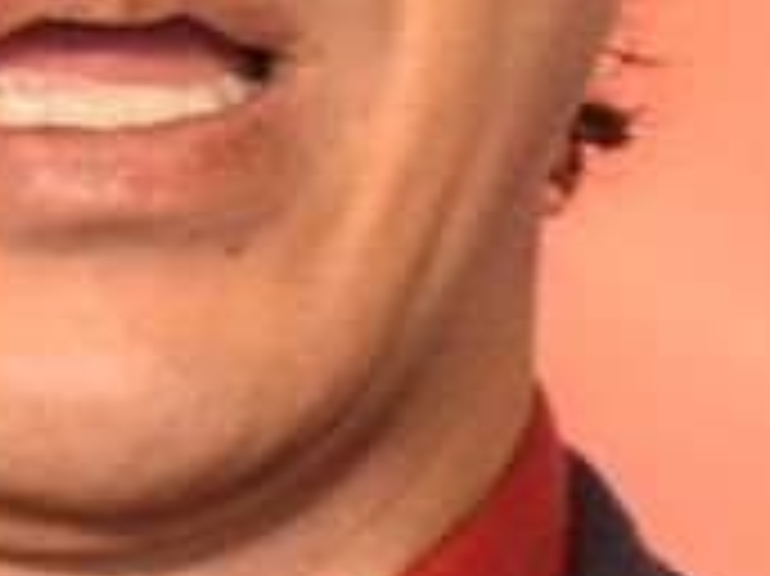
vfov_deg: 0.8
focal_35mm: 1977
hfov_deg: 1.0
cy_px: -76
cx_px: 45
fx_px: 43954
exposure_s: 1/250
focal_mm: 195
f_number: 6.3
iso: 1600
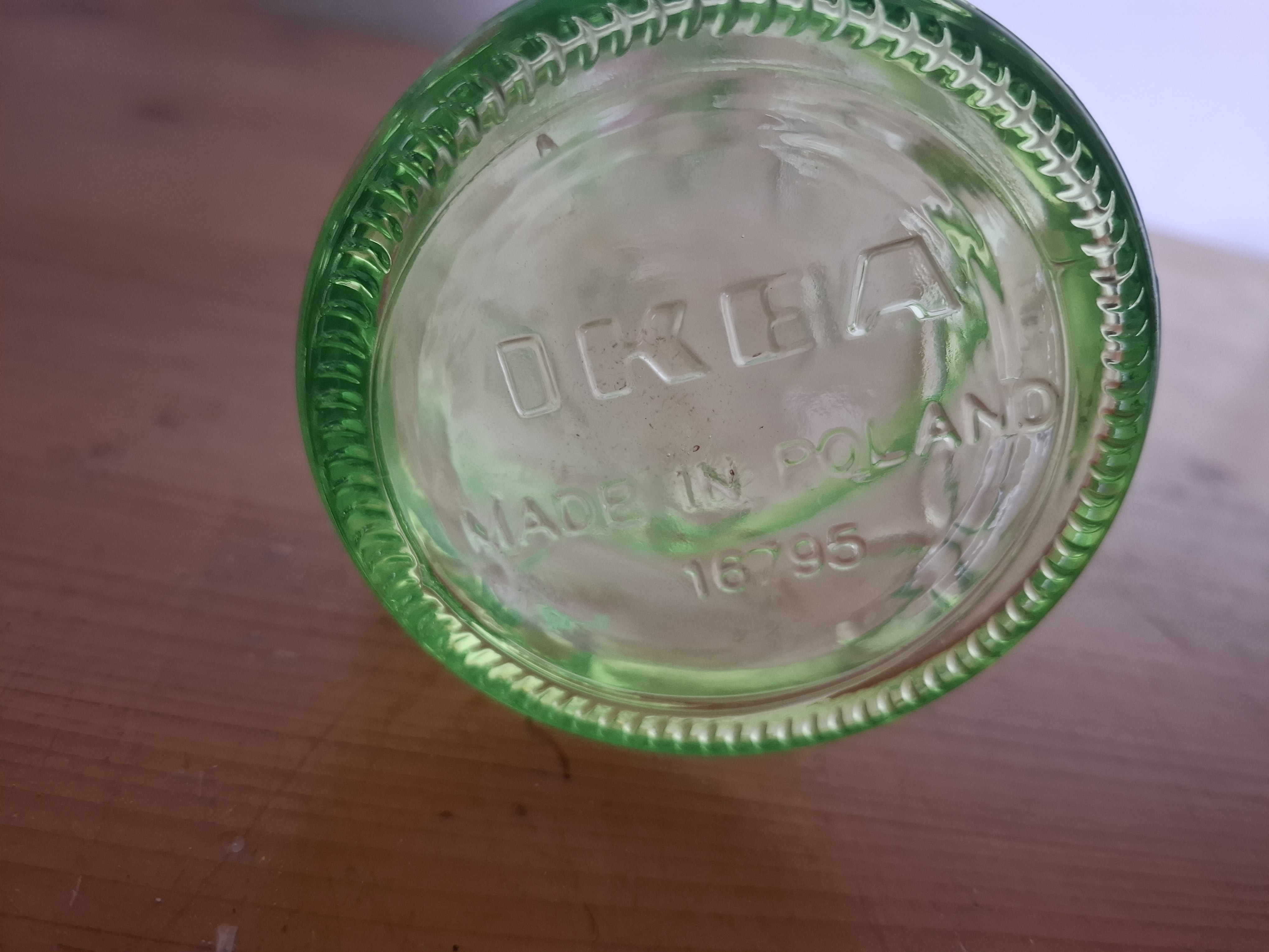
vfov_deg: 58.9
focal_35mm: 23
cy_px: 476
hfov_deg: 73.9
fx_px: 843
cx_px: 634
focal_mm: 5.54
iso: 250
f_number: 1.8
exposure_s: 1/50
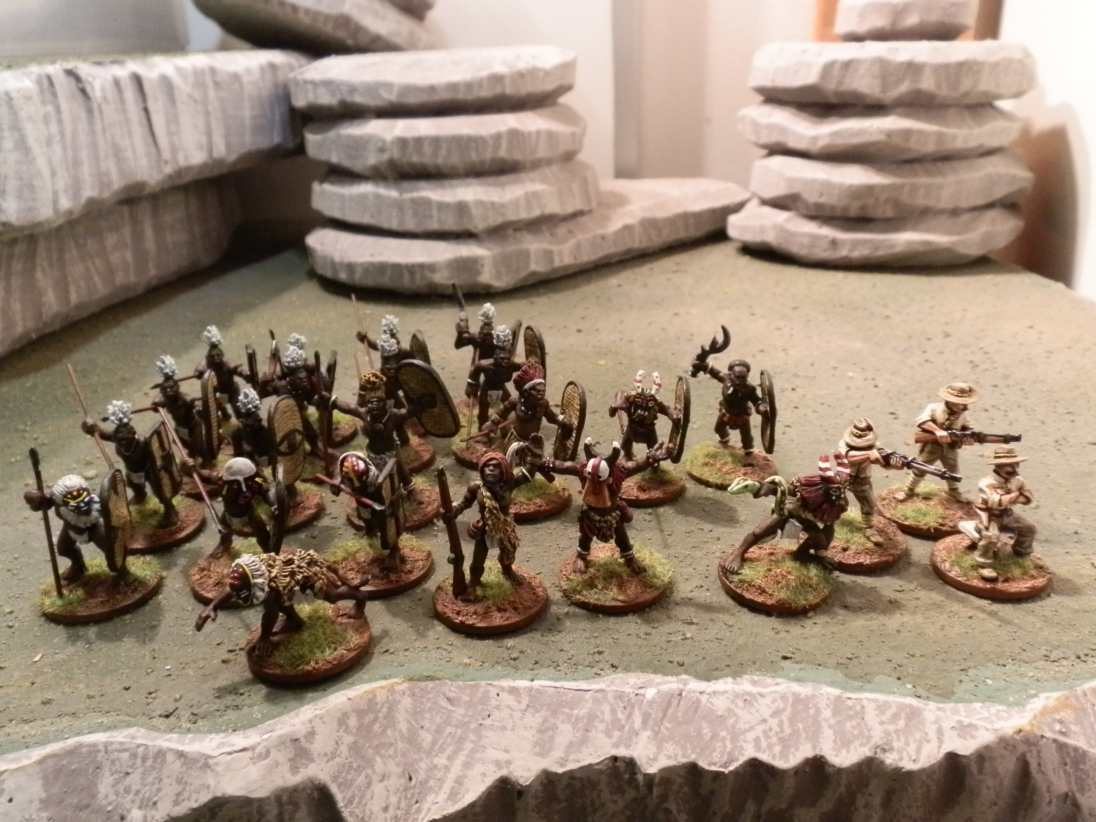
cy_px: 411
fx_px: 887
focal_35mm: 28
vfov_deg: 49.7
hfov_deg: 63.4
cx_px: 548
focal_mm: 5
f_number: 3.1
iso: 400
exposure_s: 1/80
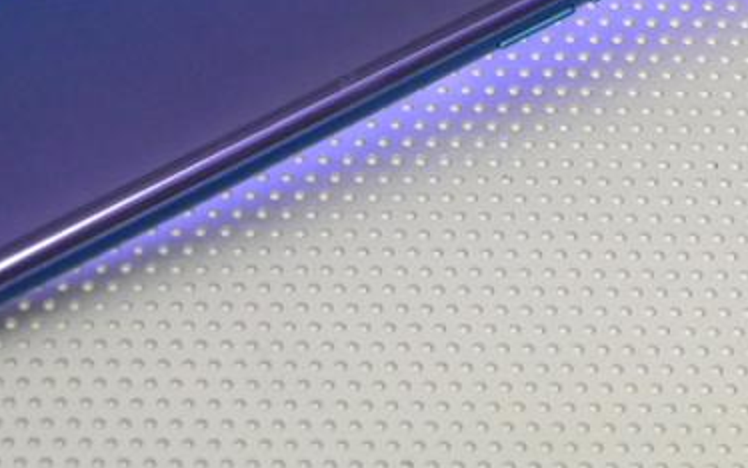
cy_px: -121
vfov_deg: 6.9
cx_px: 374
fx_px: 3834
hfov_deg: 11.1
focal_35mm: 188
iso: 1600
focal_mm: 25.2
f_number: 4.6
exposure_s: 1/30
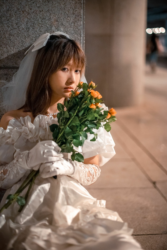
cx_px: 85
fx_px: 355
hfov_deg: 26.5
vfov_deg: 38.9
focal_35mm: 51
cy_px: 123
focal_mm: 50
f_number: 1.4
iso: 2000
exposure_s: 1/640
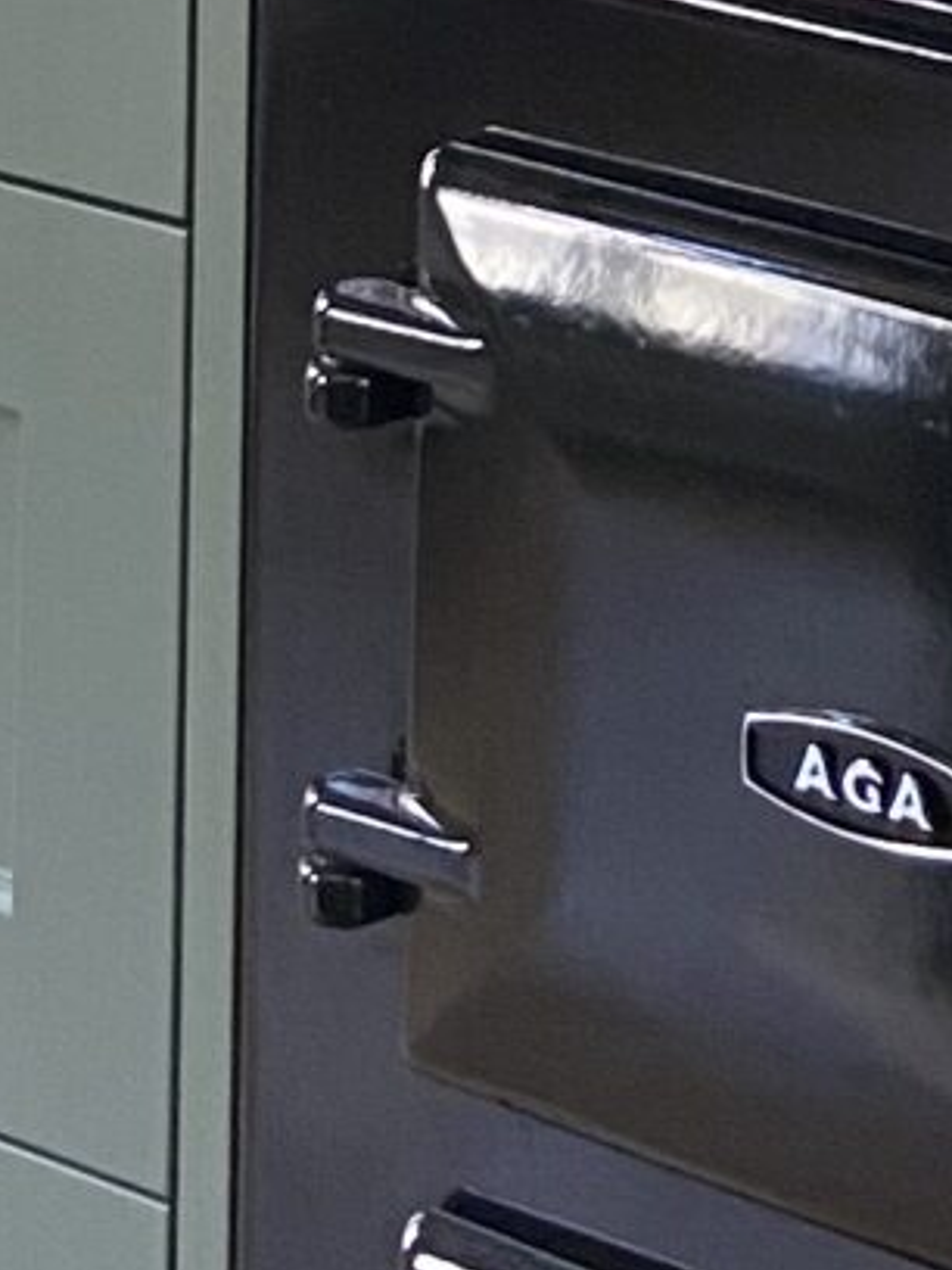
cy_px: -1195
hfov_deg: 9.0
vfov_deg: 11.1
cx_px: 1083
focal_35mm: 163
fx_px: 5977
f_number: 1.8
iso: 160
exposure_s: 1/60
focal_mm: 4.25
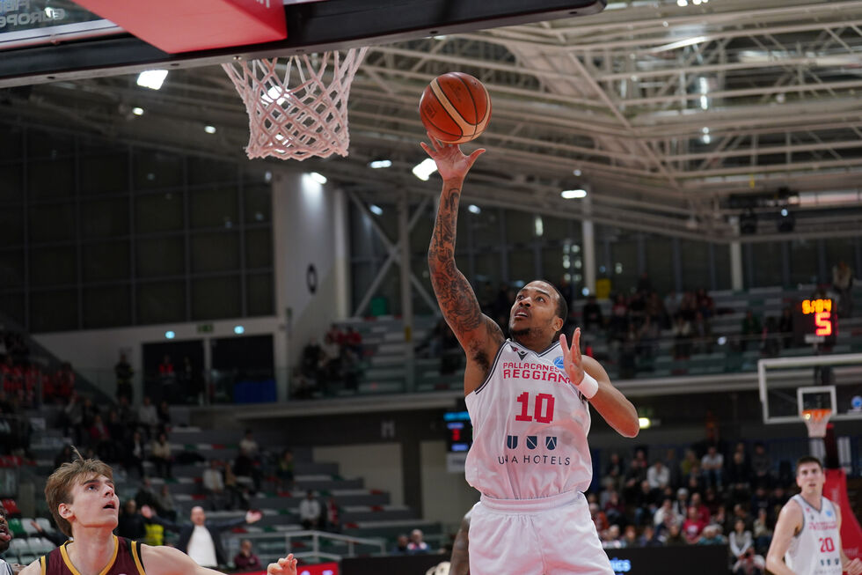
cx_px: 431
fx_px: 1676
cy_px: 288
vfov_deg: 19.4
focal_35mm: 70
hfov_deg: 28.8
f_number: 2.8
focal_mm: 70
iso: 2000
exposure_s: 1/1250
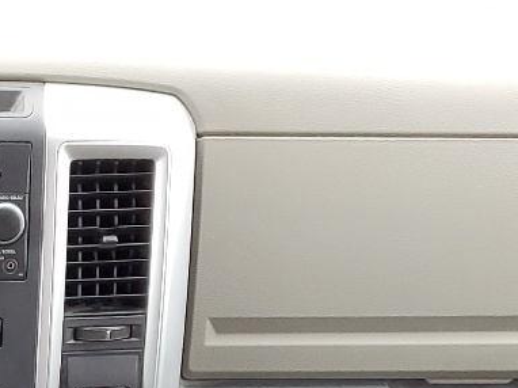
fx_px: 1630
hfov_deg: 17.0
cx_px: -155
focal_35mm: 109
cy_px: 784
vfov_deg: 12.0
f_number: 1.5
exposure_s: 1/120
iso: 61
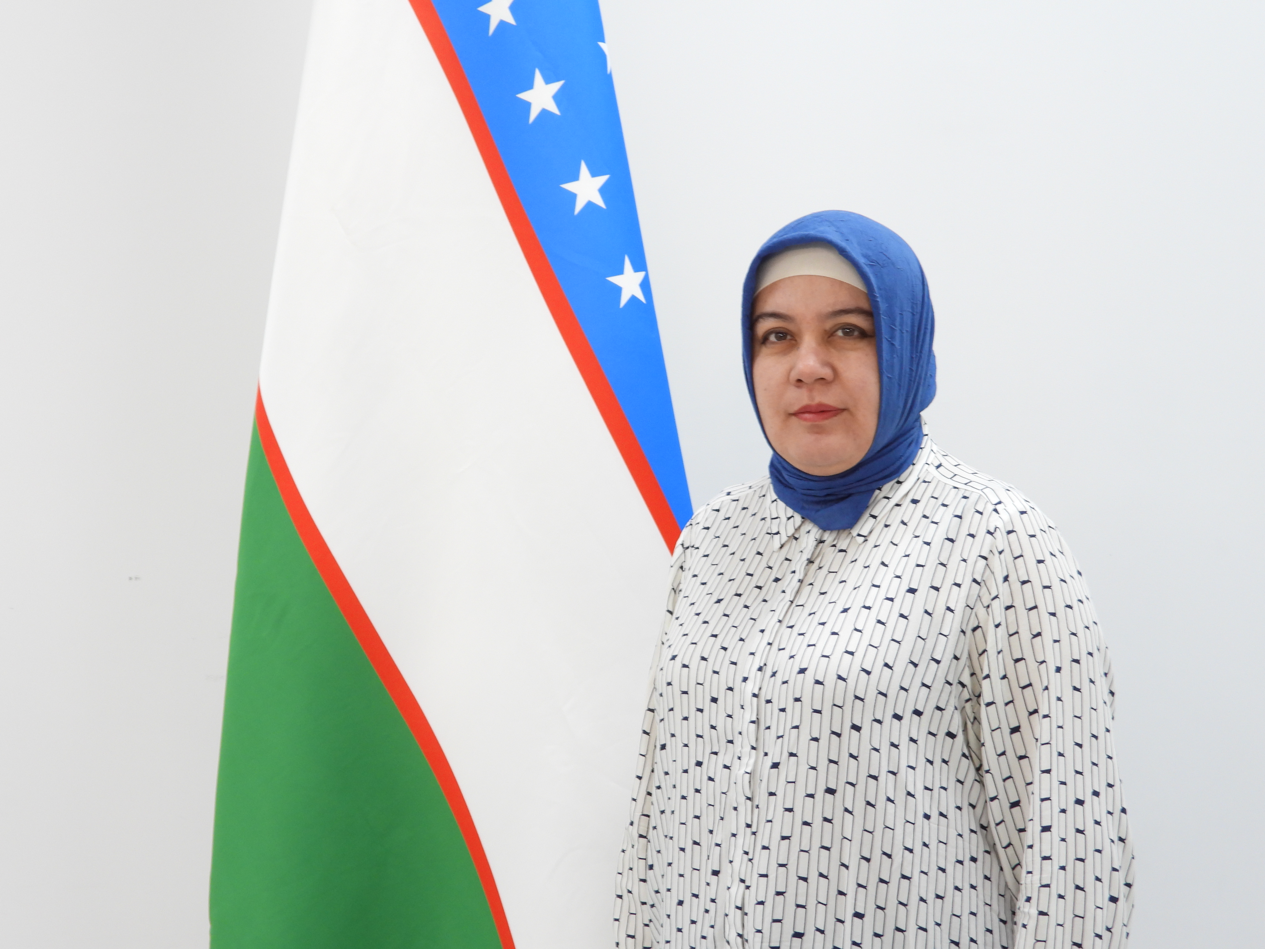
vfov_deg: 30.9
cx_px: 632
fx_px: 1718
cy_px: 474
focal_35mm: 47
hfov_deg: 40.4
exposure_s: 1/30
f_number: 3.2
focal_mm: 8.5
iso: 180
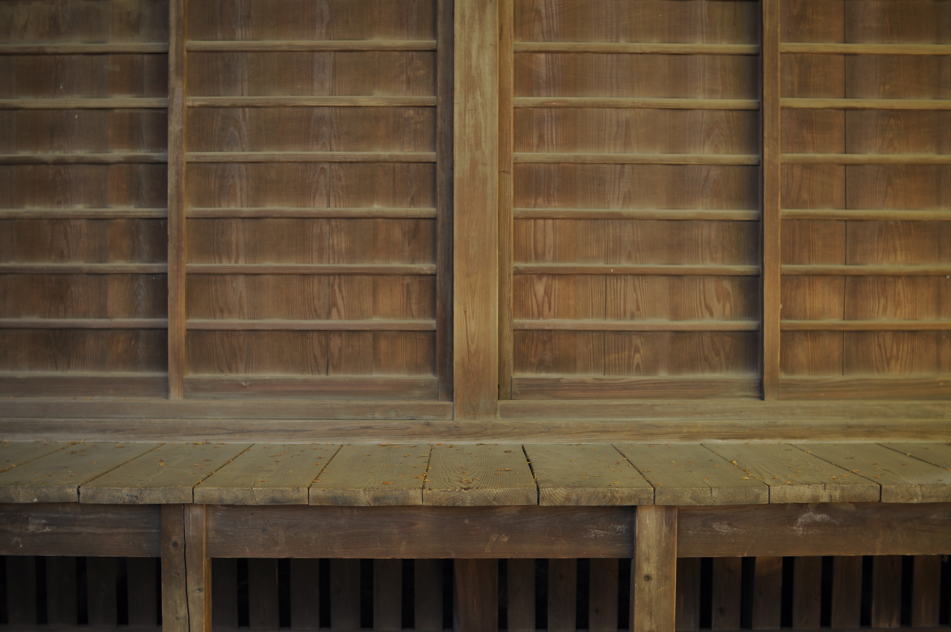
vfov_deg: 29.8
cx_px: 476
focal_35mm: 45
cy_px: 316
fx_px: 1187
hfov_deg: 43.7
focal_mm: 30
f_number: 2
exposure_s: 1/60
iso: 200
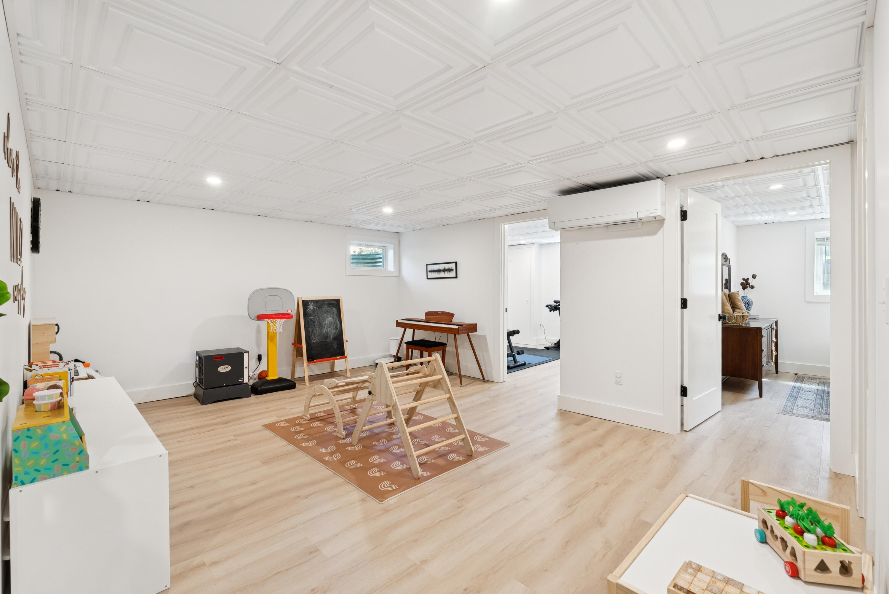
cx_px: 444
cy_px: 297
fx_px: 395
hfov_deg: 96.7
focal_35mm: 16
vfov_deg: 73.8
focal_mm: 16
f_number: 7.1
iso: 320
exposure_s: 1/10
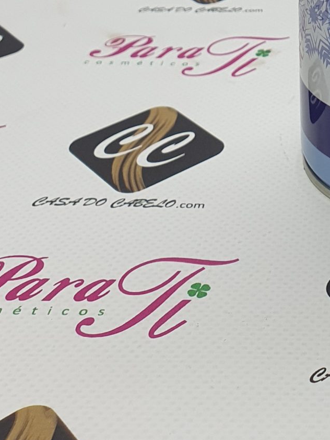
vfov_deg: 21.1
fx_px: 1004
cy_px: -212
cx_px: 399
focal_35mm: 79
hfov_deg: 17.7
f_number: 2.4
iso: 64
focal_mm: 4.32
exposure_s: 1/100
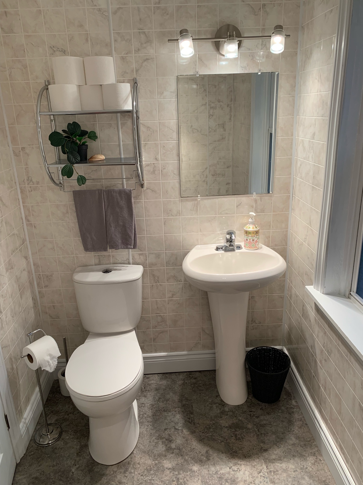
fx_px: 364
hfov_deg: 53.0
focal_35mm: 26
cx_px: 182
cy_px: 242
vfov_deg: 67.3
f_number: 1.8
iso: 80
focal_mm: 4.25
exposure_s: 1/60
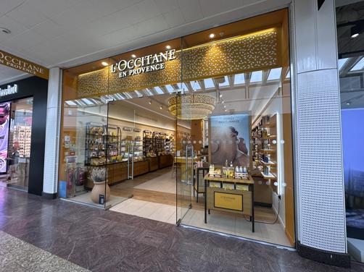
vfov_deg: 85.6
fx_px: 147
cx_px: 182
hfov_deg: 102.1
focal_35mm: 14
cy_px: 136
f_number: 2.2
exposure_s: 1/100
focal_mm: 2.22
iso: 50
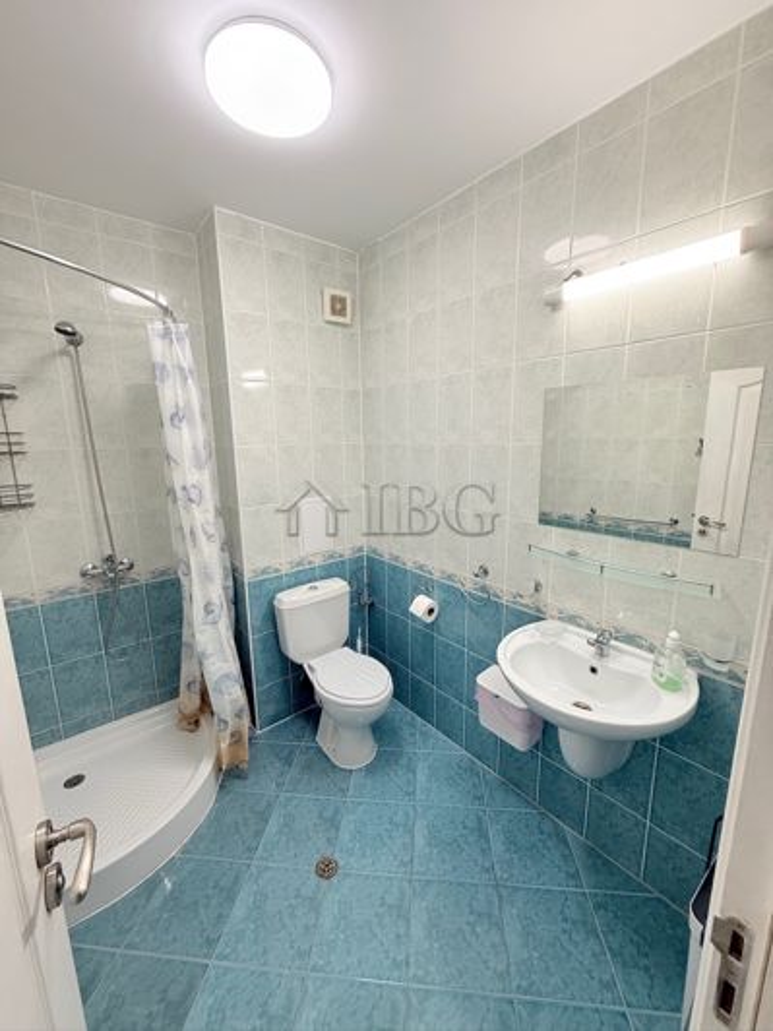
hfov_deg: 85.7
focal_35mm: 14
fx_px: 417
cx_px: 386
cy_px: 516
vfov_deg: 102.1
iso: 100
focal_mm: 2.22
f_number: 2.2
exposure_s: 1/100
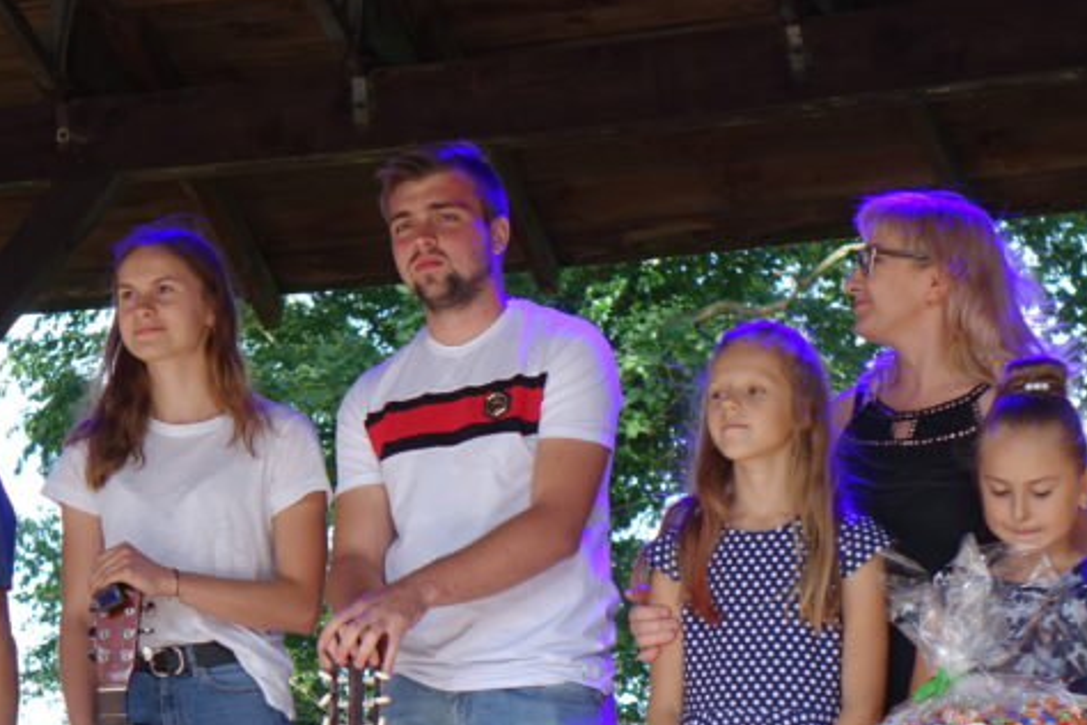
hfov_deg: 13.8
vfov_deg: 9.2
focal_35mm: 149
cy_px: 543
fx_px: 4499
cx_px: 436
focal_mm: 25.23
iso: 125
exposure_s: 1/200
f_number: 2.8
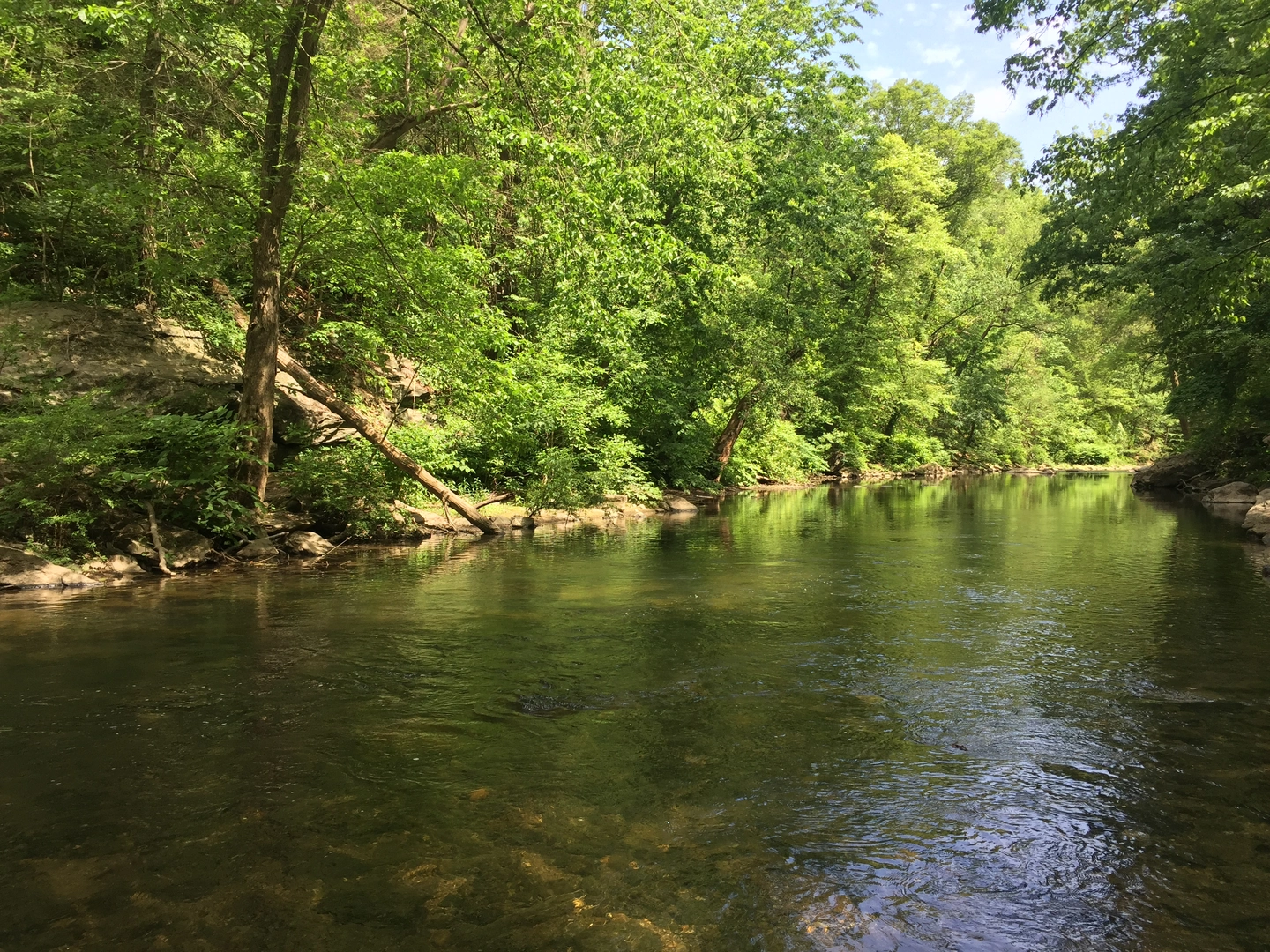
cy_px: 476
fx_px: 1064
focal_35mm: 29
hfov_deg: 61.7
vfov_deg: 48.2
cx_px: 635
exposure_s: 1/370
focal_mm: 4.15
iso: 32
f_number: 2.2
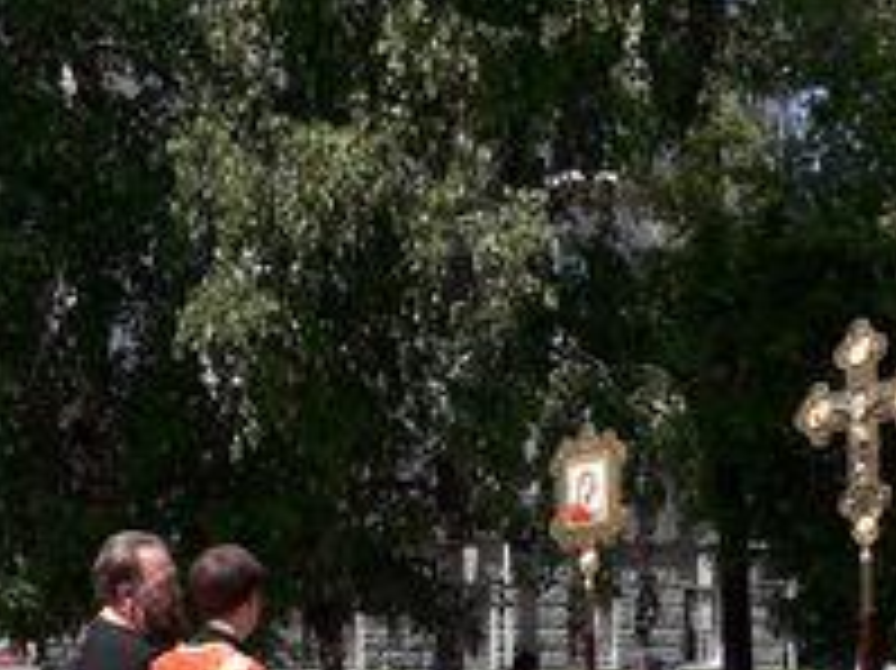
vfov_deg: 20.1
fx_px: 1759
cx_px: 491
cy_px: 834
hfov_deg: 28.6
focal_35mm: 68
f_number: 1.9
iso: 40
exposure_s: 1/1192
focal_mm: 3.6
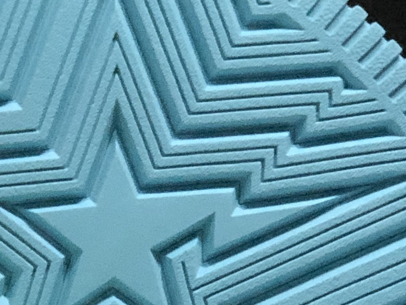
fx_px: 3636
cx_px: 49
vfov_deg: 4.8
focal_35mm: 310
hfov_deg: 6.4
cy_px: 368
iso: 64
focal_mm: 6.6
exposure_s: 1/30
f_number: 2.8
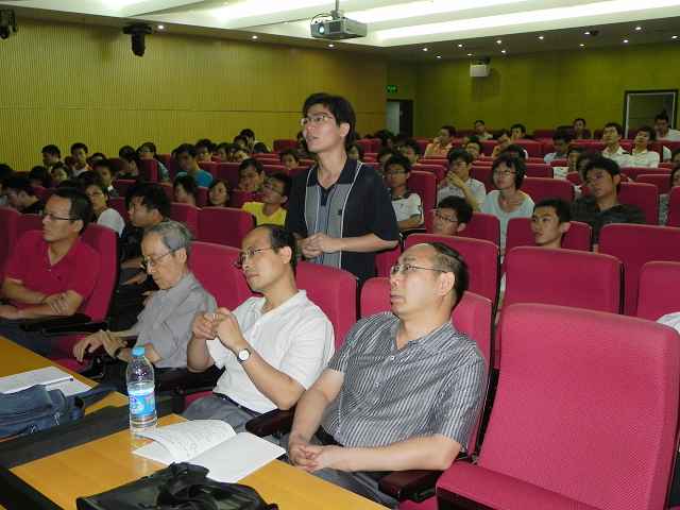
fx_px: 727
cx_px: 340
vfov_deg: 38.7
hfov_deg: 50.1
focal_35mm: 37
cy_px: 255
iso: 200
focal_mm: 6.6
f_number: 3.2
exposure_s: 1/30
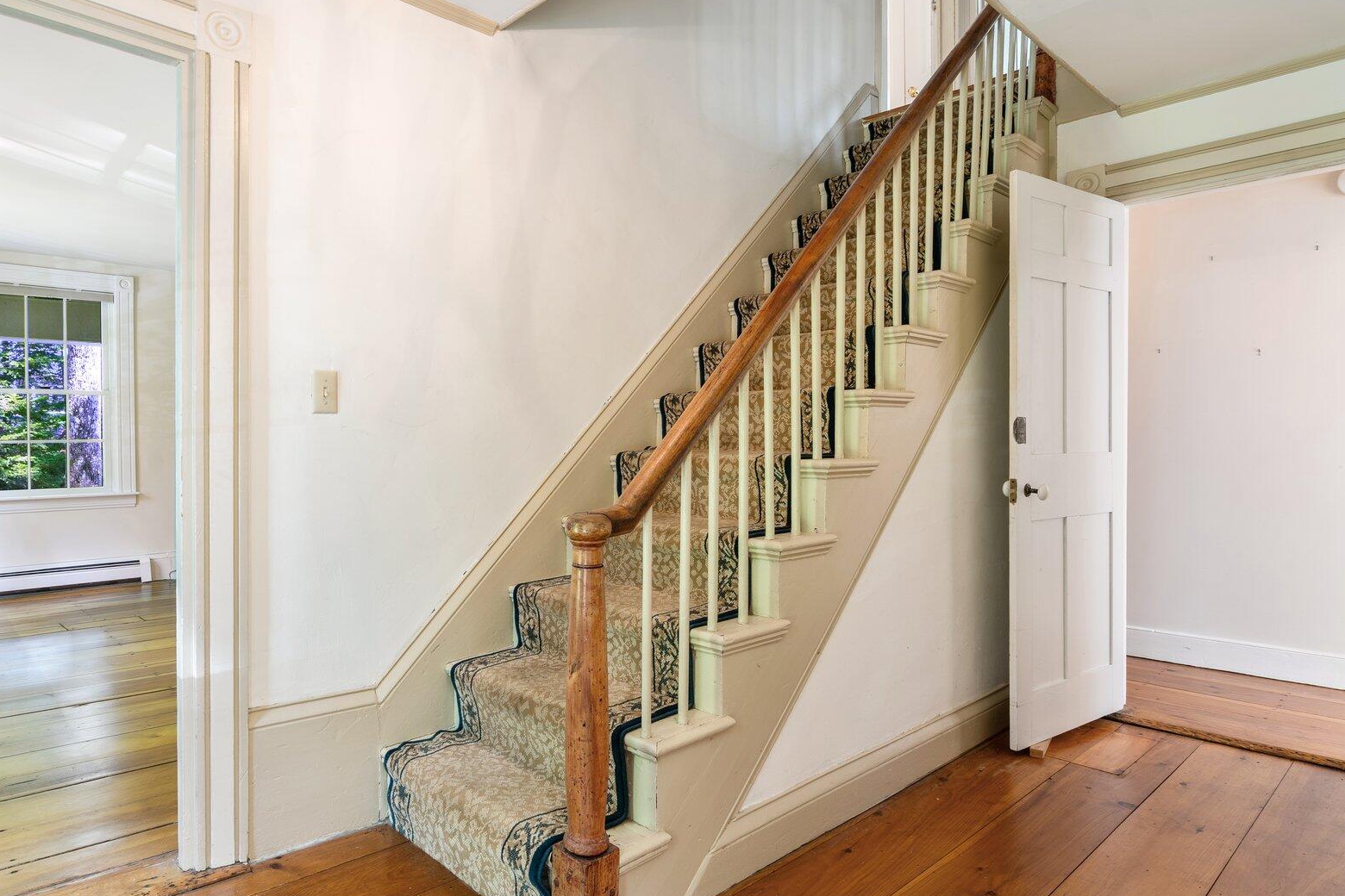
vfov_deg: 59.5
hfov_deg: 80.4
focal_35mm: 21
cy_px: 453
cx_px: 547
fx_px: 785
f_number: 9
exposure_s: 2
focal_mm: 16
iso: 125
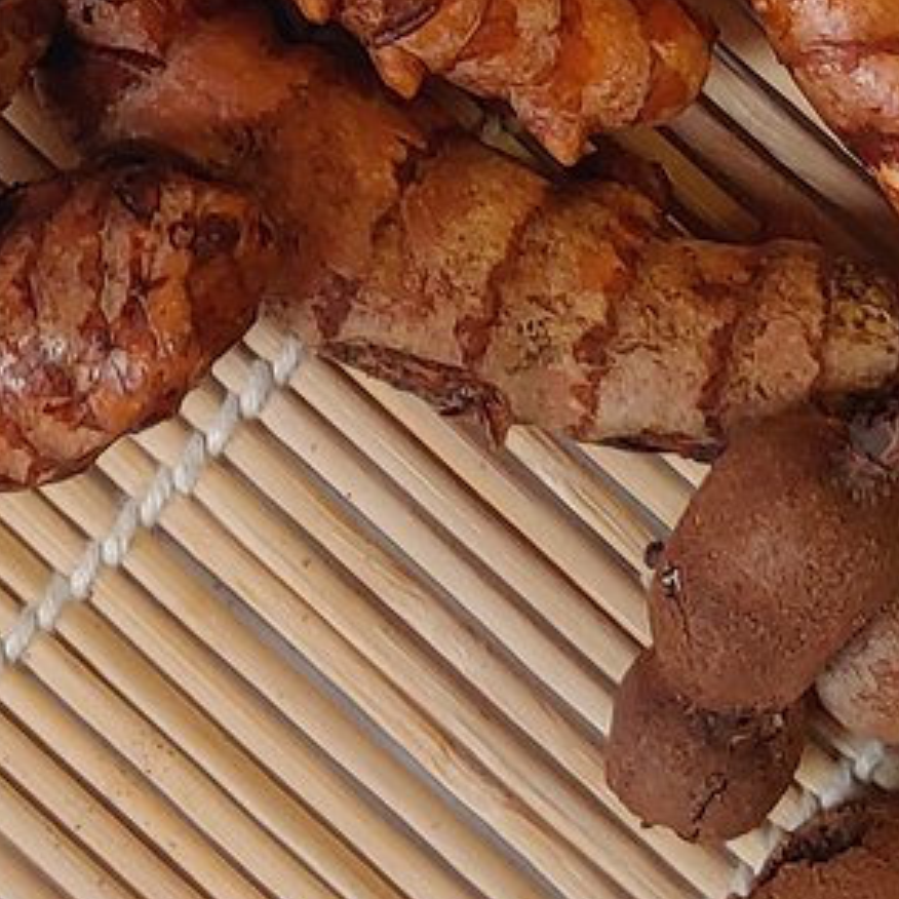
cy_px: -680
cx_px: 62
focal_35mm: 121
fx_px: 3555
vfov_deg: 13.1
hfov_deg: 14.2
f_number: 1.5
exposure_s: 1/60
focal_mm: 4.23
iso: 50
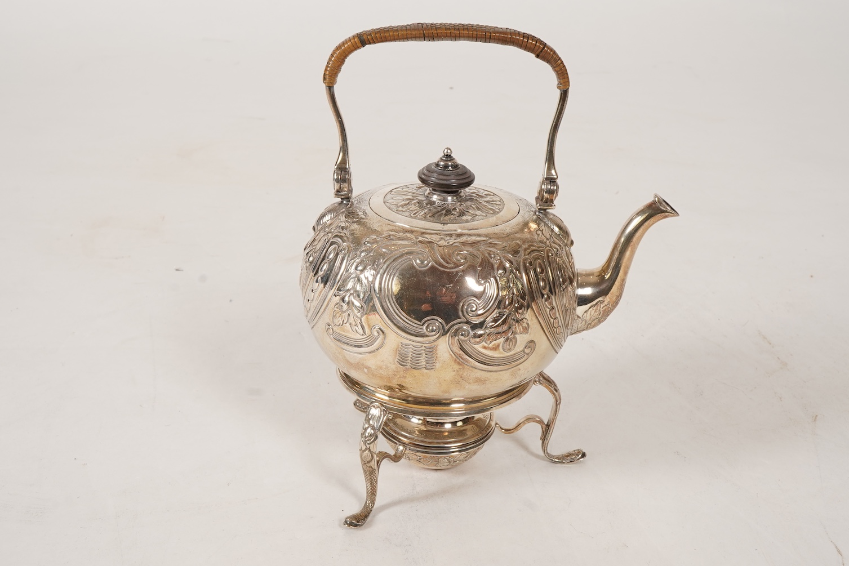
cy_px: 277
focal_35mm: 47
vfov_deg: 28.7
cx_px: 439
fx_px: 1108
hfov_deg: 41.9
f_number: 22
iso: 400
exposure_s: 1/125
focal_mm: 30
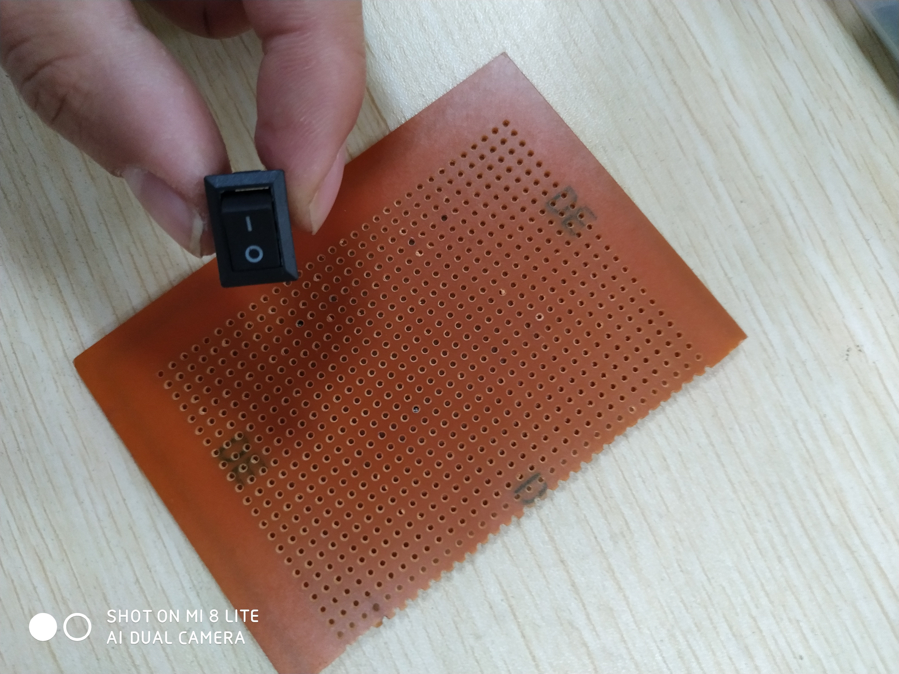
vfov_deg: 56.8
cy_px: 337
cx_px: 450
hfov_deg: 71.6
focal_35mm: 24
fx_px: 623
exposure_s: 1/20
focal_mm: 3.94
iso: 320
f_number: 1.9
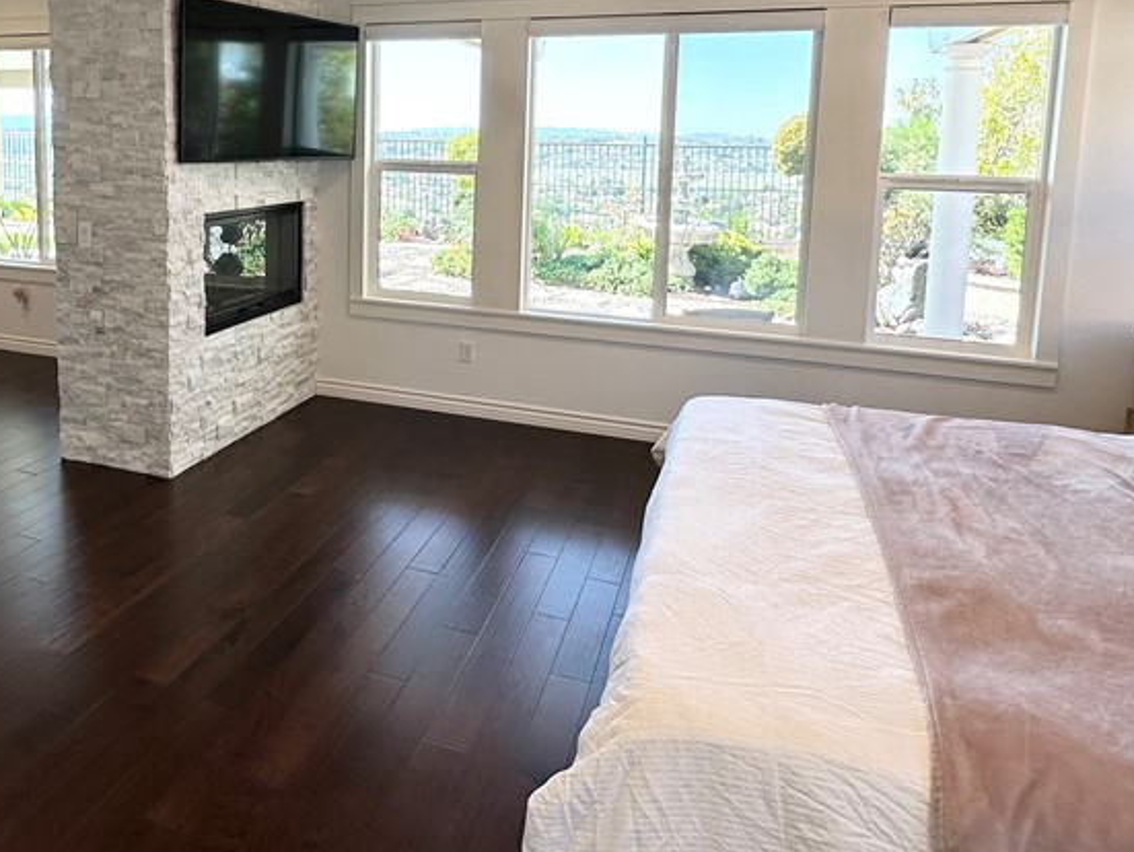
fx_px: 852
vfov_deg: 51.2
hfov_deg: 66.4
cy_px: 226
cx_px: 432
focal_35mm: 26
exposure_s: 1/145
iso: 40
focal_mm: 2.22
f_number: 2.2
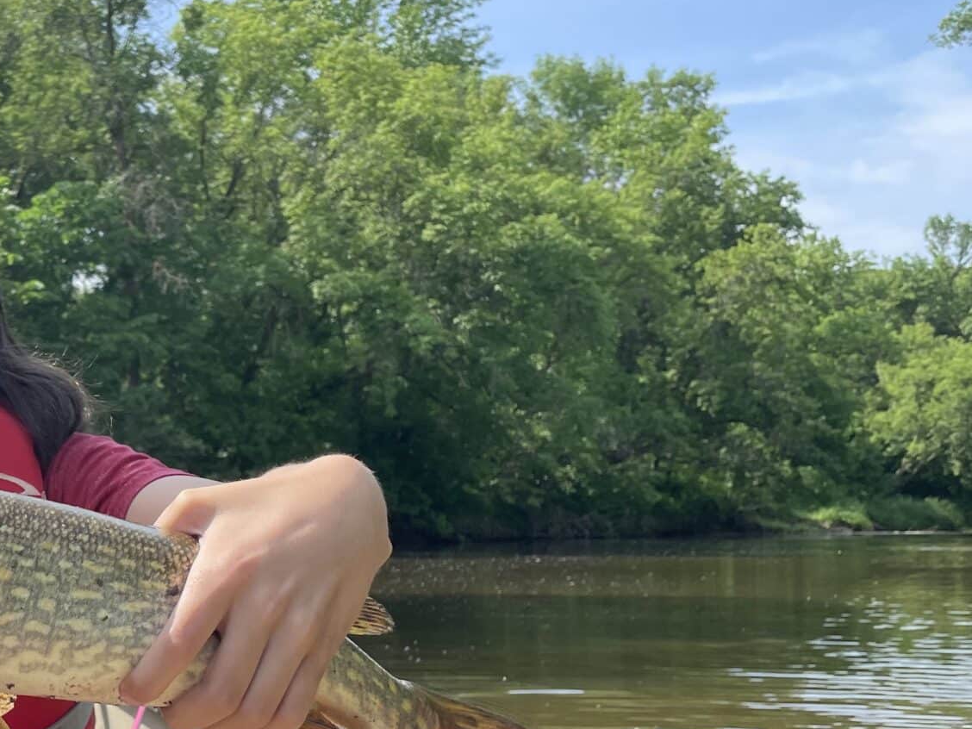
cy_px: 502
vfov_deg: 24.7
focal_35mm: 59
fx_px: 1657
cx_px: -97
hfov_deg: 29.5
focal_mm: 4.2
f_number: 1.6
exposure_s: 1/988
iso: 32
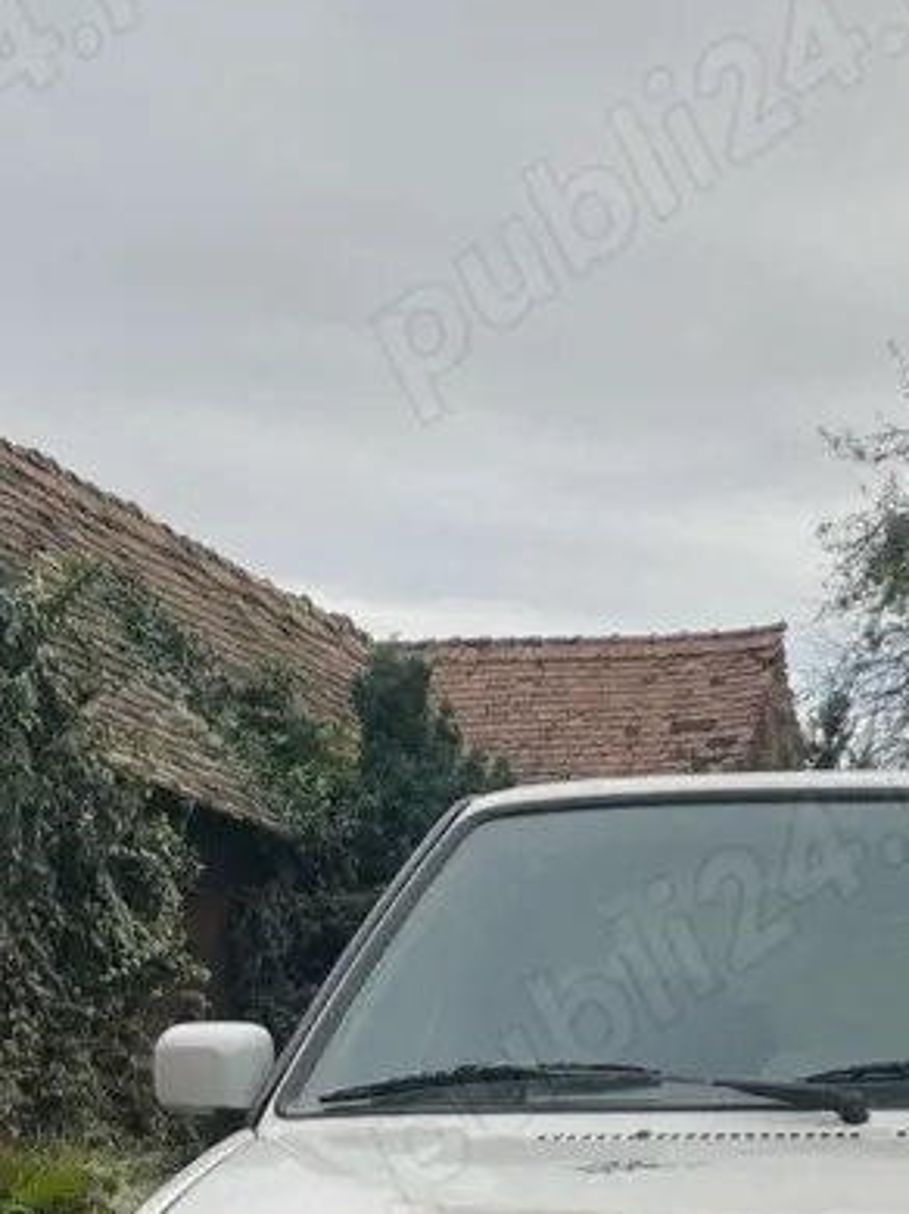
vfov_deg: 21.6
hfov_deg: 16.2
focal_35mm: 89
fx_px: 3120
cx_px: 909
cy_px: 1068
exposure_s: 1/506
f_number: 1.6
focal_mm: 4.2
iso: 32
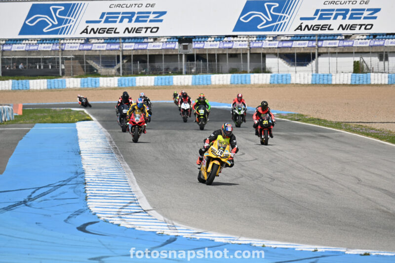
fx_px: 3620
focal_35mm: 330
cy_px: 132
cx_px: 198
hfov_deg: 6.2
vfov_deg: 4.2
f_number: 6.3
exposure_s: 1/1250
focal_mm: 220
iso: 100
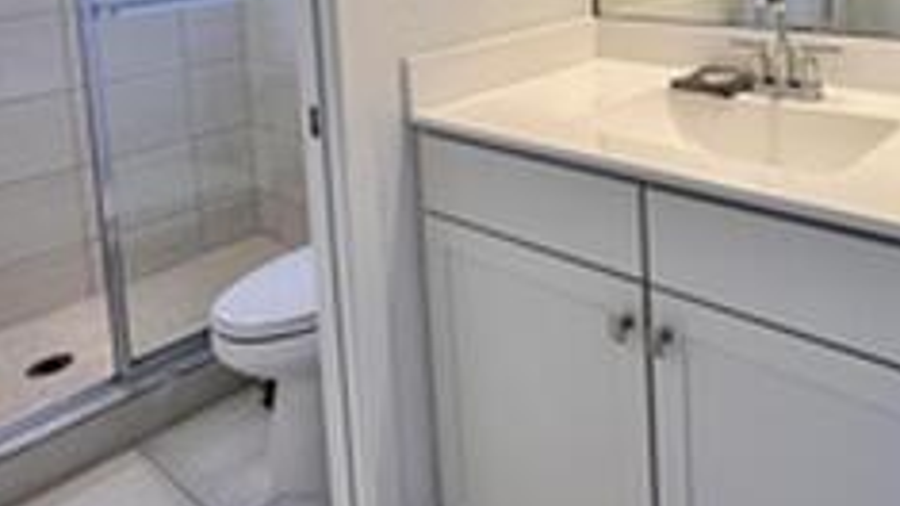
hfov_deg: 68.9
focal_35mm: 26
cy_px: -42
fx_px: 620
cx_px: 632
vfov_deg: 37.6
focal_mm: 2.22
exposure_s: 1/120
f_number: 2.2
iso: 100
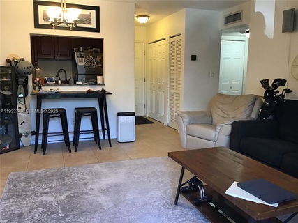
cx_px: 149
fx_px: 267
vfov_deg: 45.4
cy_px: 112
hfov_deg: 58.4
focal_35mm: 31
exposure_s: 1/30
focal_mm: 3.3
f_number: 2.4
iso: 100
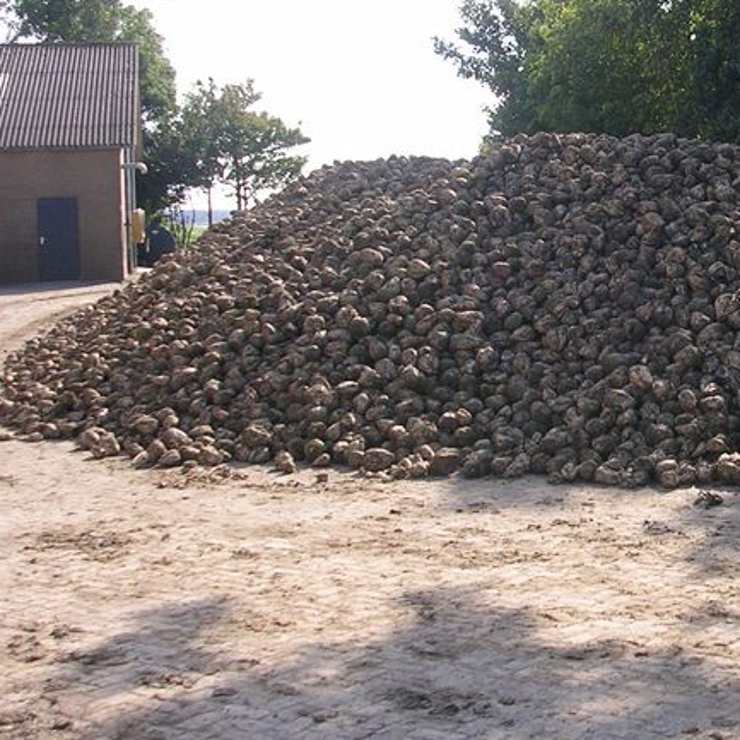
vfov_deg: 27.7
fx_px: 1500
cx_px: 667
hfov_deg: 26.8
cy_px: 316
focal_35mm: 62
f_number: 2.8
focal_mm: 5.8
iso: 50
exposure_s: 1/410
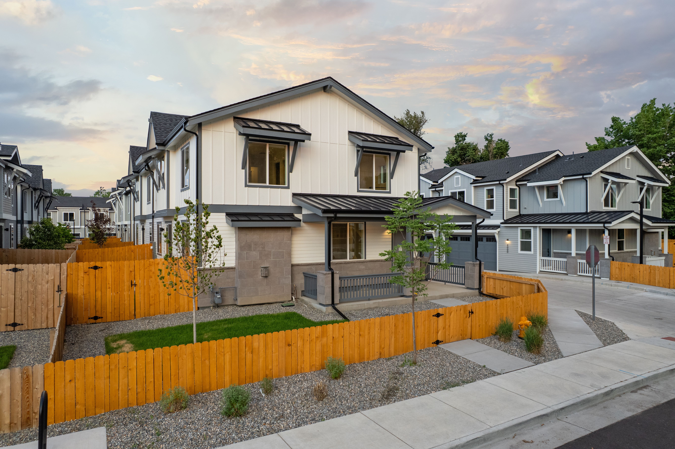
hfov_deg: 78.6
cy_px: 224
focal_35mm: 22
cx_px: 338
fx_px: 412
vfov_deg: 57.2
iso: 100
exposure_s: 1/100
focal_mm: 8.38
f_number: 2.8
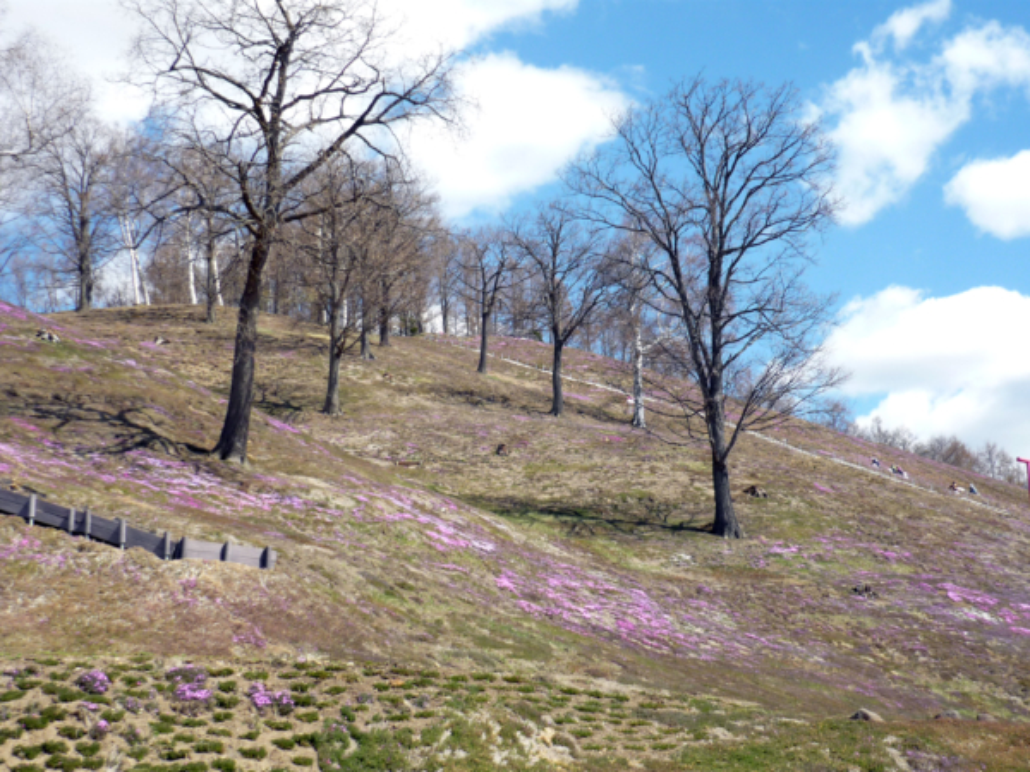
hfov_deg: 40.4
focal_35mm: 47
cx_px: 515
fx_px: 1398
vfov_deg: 30.9
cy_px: 386
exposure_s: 1/640
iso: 100
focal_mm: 7.8
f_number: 3.1
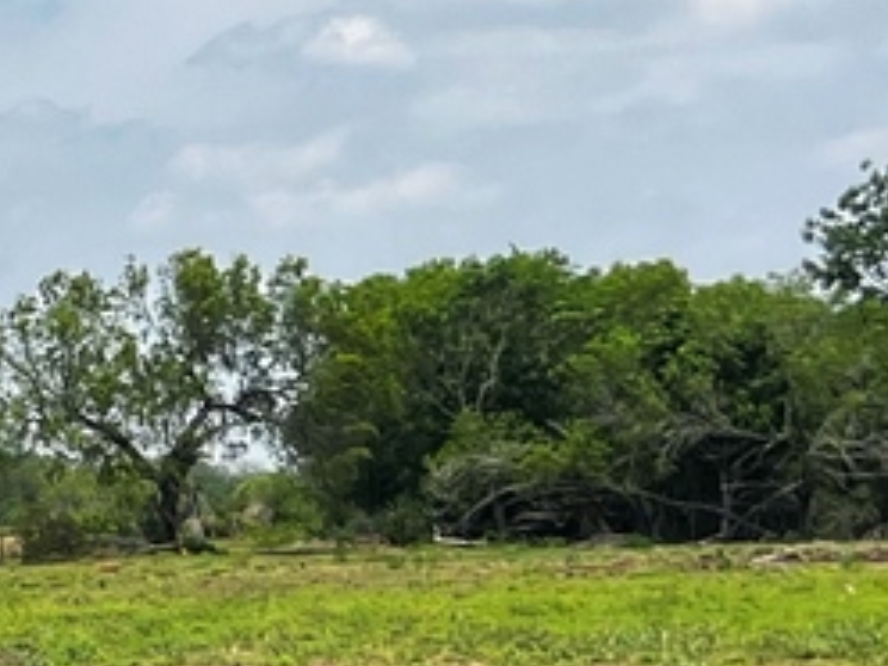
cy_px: 713
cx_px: -892
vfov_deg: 9.7
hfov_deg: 11.7
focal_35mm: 151
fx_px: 3874
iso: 50
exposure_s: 1/4831
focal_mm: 5.7
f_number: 1.5
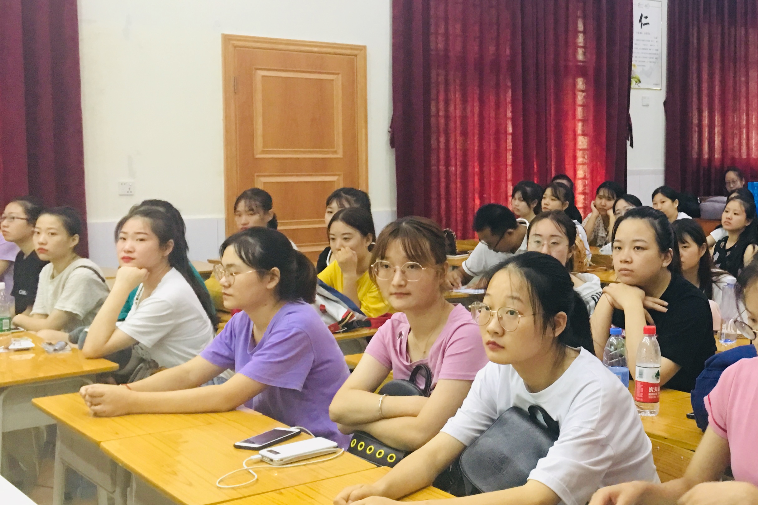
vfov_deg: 27.0
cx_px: 609
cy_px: 218
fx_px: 1053
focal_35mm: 50
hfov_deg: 38.1
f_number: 2.2
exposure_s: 1/17
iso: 100
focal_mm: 4.15
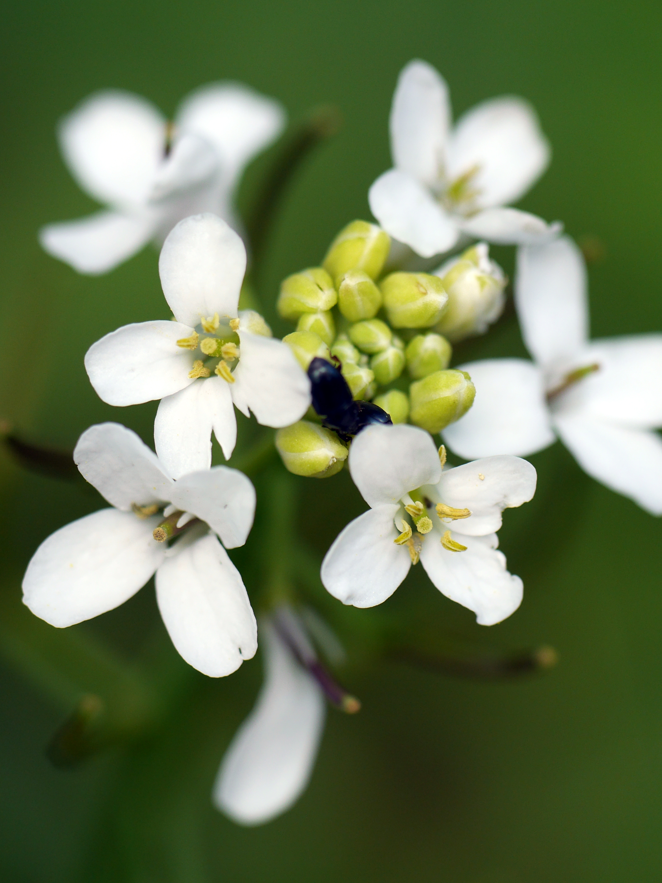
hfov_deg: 10.7
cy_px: 437
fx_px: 3519
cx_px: 249
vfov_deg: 14.3
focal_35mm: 138
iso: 200
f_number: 3.5
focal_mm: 45
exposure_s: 1/250
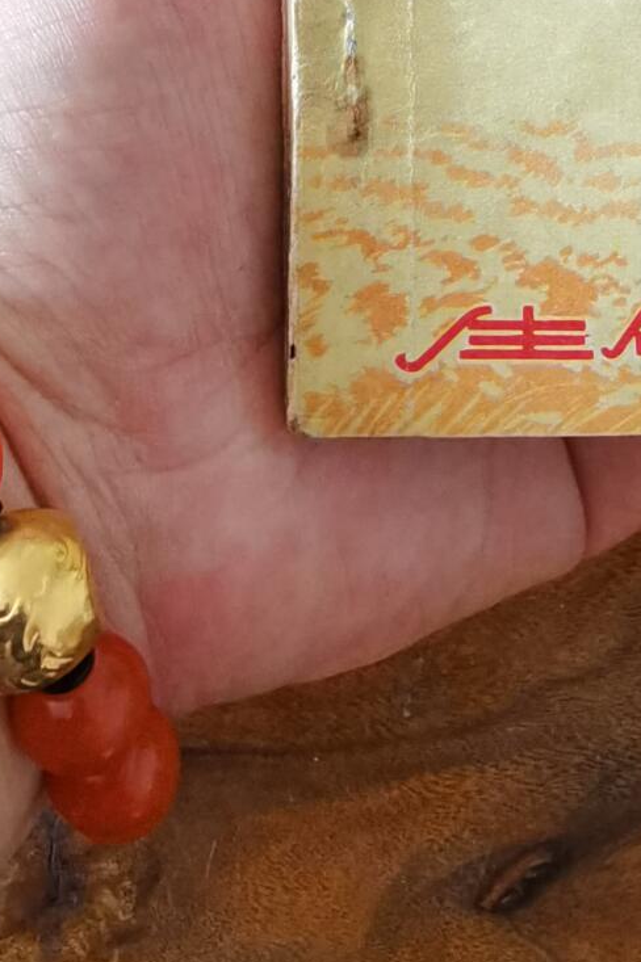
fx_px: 1844
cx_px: 824
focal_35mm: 69
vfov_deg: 26.7
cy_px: -117
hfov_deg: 18.4
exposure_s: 1/60
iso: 160
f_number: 2.2
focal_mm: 2.26
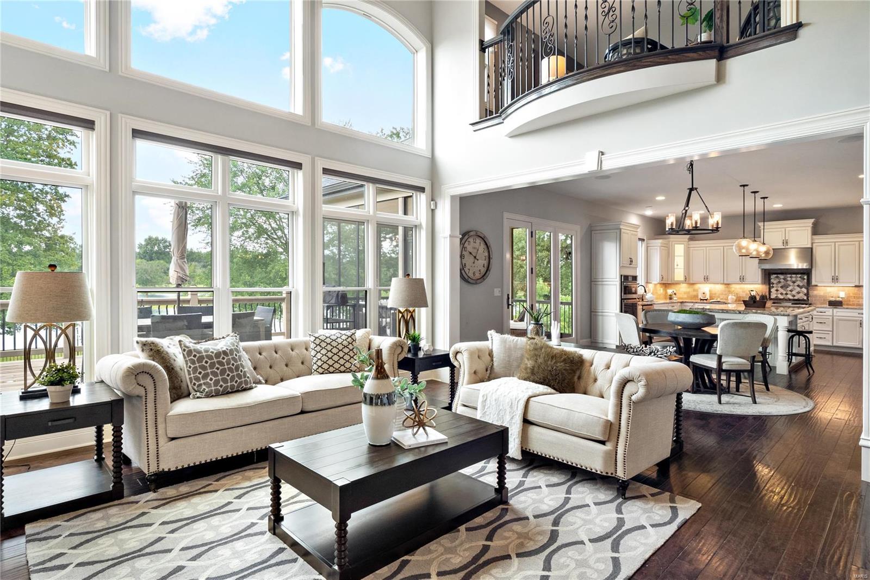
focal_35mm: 18
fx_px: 435
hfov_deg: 90.0
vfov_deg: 67.4
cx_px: 435
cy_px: 290
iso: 400
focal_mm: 9
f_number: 8
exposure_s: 1/100
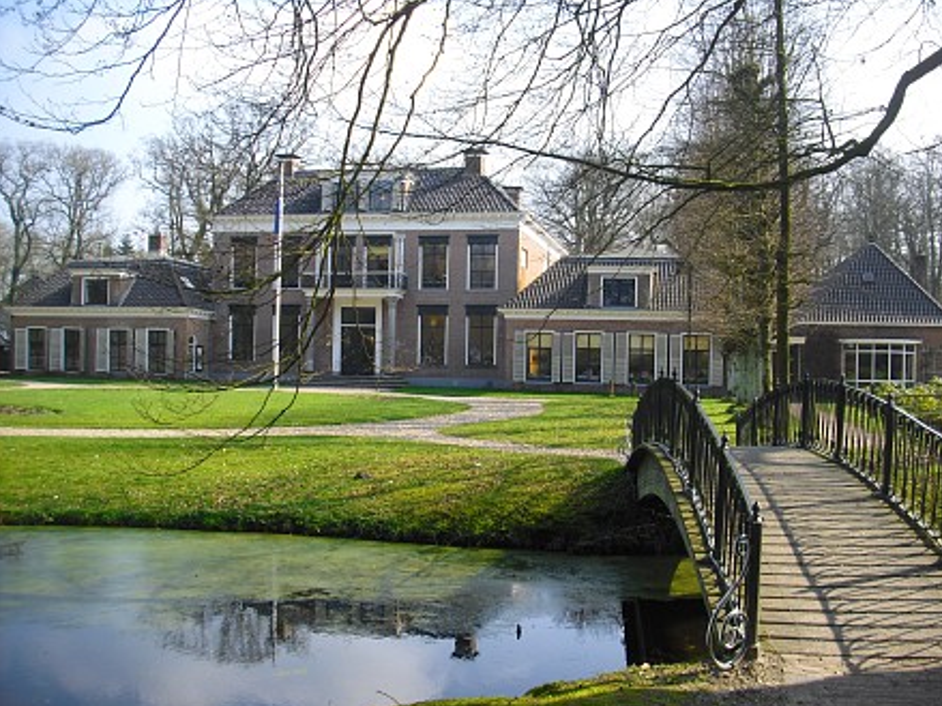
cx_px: 481
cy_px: 356
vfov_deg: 36.8
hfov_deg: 47.9
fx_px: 1061
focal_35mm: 39
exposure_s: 1/100
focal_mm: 6.2
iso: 64
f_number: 5.6
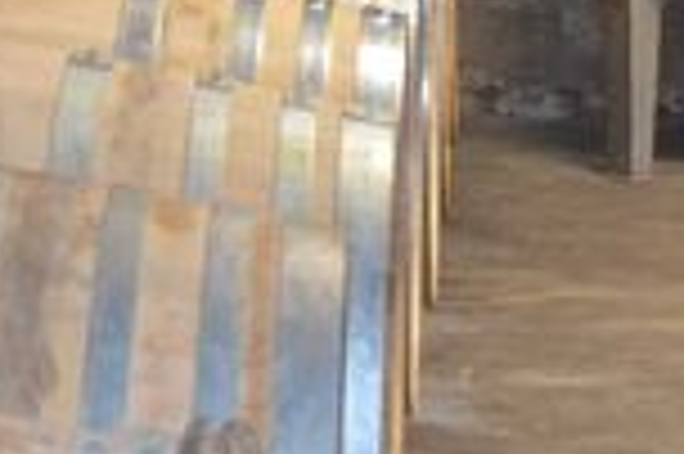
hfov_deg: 9.6
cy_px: -276
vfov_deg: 6.3
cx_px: 760
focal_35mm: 213
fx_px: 4035
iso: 2500
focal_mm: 27
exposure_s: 1/60
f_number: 3.8
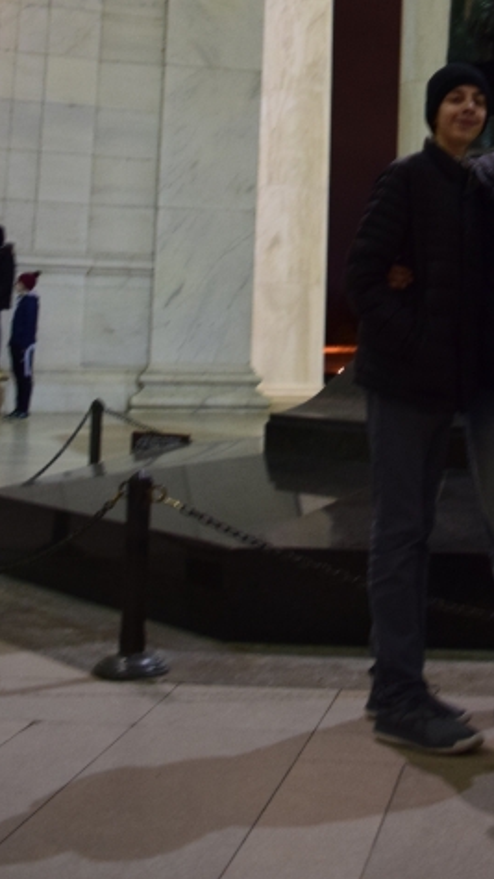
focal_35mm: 61
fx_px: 1421
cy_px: 4
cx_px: 488
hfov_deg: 19.2
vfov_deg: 31.8
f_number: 3.5
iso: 1600
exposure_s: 1/13
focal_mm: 18
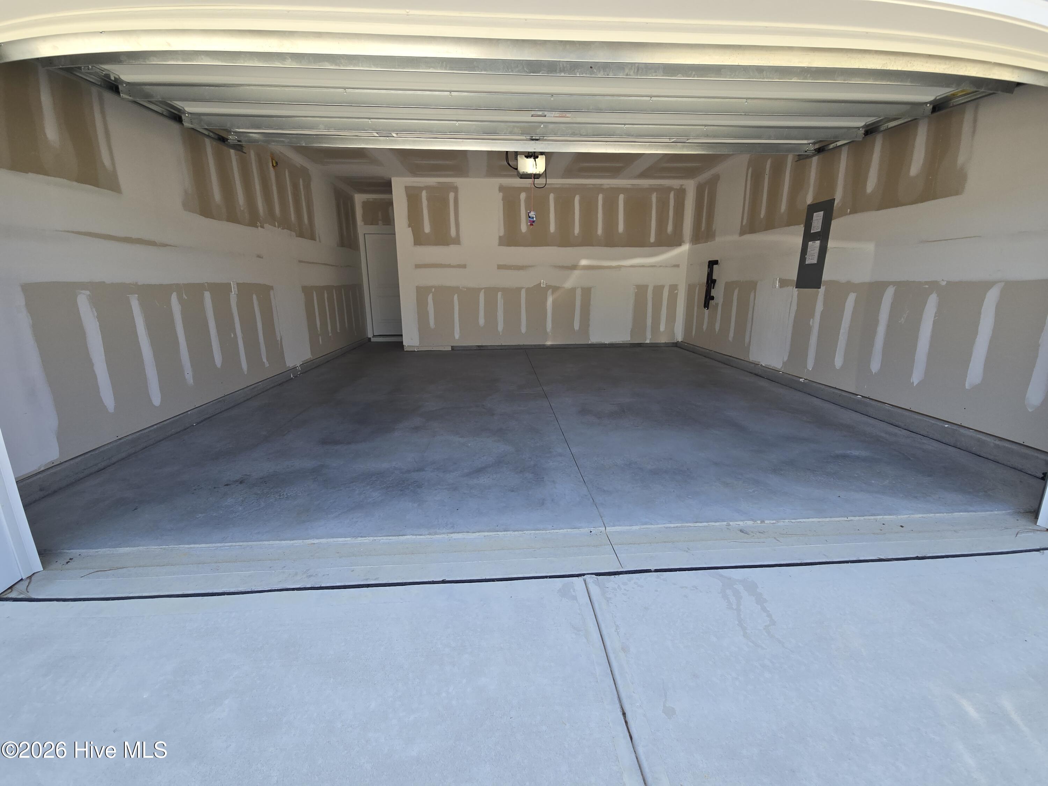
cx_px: 524
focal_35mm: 13
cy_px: 393
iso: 50
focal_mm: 2.2
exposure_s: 1/395
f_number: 2.2
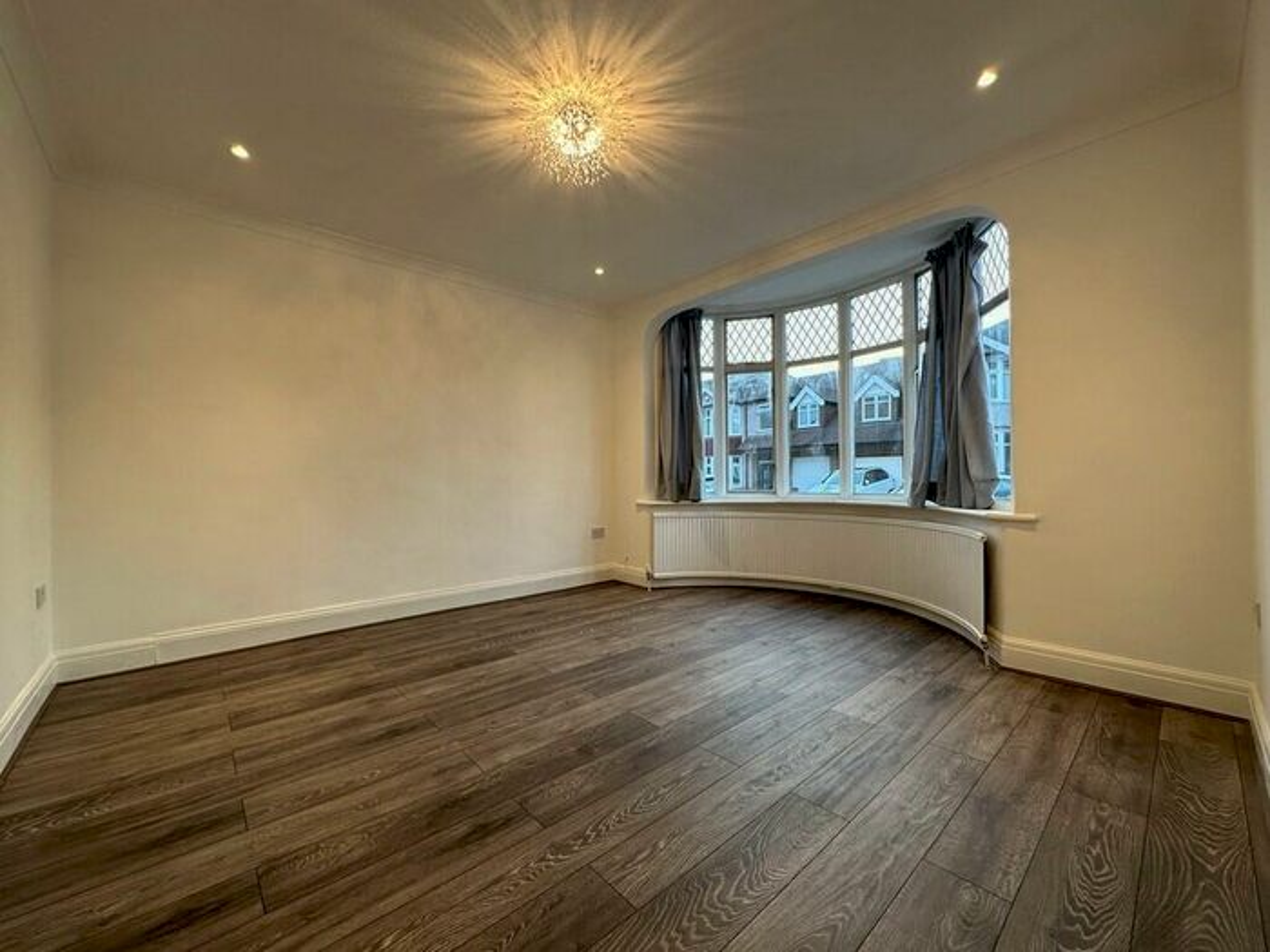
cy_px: 476
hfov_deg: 102.1
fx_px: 514
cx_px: 635
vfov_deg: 85.7
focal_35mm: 14
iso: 160
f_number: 2.2
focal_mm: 2.22
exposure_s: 1/100
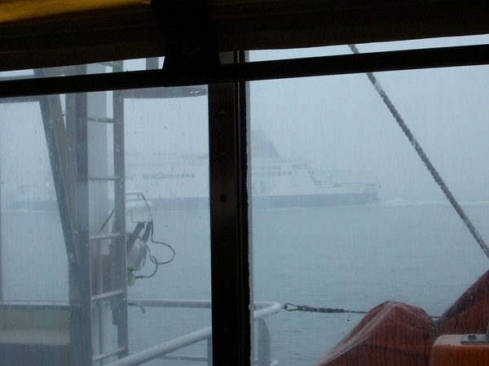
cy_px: 183
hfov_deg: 28.2
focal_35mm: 69
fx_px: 975
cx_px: 244
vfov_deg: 21.3
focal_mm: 14.2
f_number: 6.1
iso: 200
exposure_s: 1/160
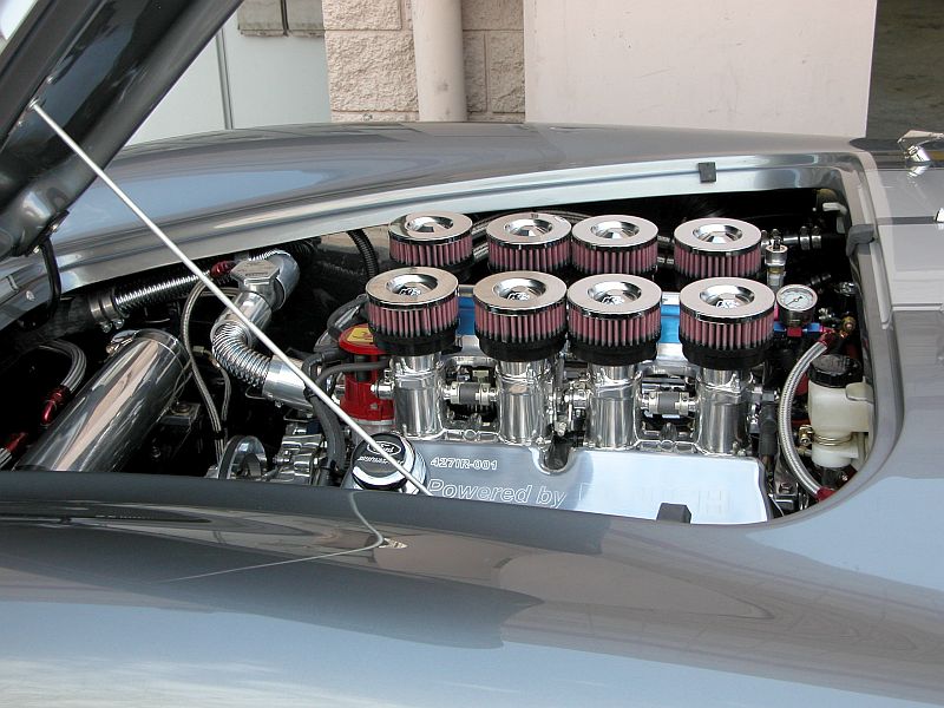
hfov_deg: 35.5
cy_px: 354
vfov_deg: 27.0
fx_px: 1473
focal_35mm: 54
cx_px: 472
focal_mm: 13.7
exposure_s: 1/120
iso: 100
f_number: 3.5
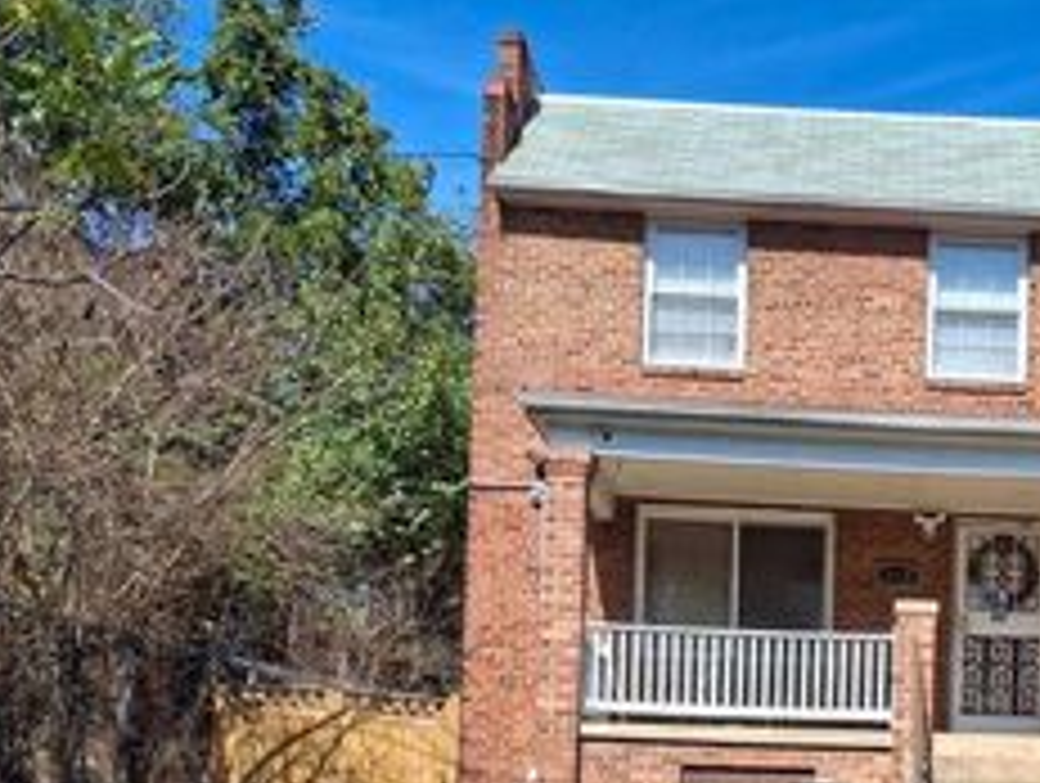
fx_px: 1625
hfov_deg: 33.8
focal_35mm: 54
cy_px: 767
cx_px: 918
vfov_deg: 25.8
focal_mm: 4.69
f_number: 1.8
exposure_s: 1/1553
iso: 32
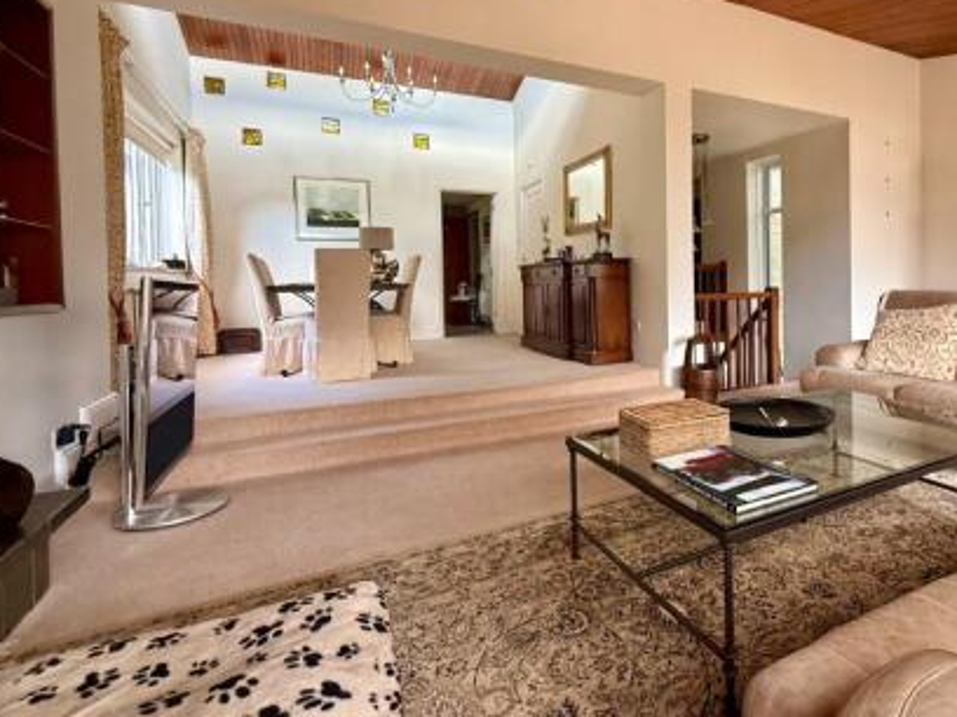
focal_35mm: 20
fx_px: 553
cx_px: 630
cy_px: 292
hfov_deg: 79.3
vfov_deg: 65.4
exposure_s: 1/99
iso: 250
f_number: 2.2
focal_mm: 2.22
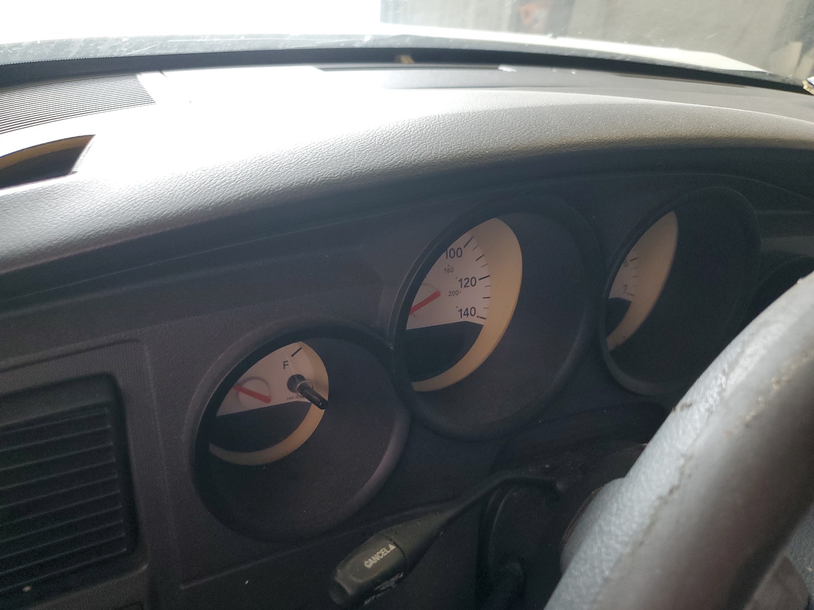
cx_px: 407
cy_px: 305
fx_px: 611
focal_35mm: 26
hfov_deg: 67.3
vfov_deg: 53.1
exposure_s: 1/120
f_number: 1.5
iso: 90
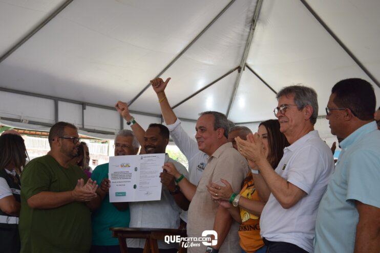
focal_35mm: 68
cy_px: 126
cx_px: 190
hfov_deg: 29.9
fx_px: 713
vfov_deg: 20.2
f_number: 7.1
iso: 400
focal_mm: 45
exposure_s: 1/200
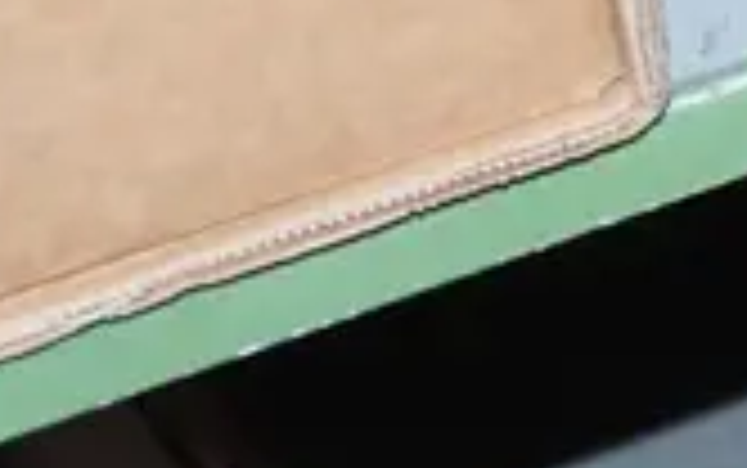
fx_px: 5052
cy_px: 572
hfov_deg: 7.5
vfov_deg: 5.3
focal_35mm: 248
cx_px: 2146
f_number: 5.6
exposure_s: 1/160
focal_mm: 19
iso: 1600
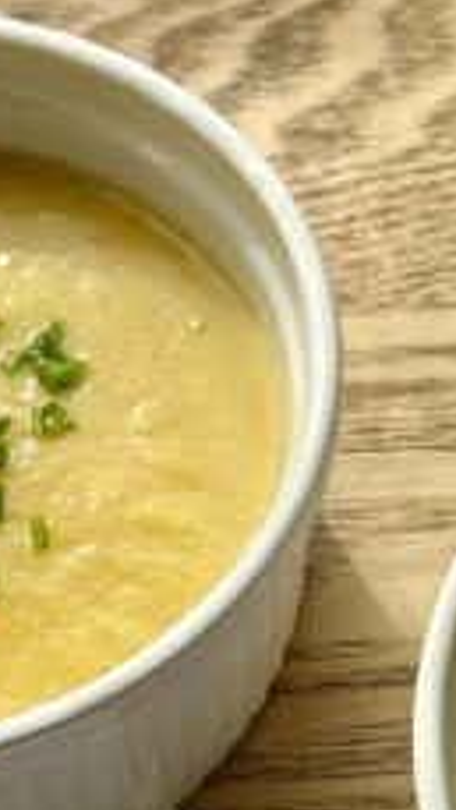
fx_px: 2448
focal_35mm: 114
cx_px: 391
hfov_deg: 10.6
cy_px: 584
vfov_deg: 18.7
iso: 80
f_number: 1.78
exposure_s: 1/1227
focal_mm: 6.86
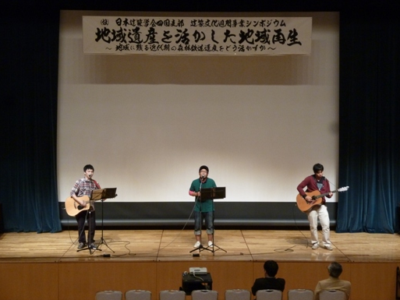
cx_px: 199
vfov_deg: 19.1
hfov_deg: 25.3
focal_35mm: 77
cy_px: 151
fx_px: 890
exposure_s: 1/25
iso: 400
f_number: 4.9
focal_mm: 13.6
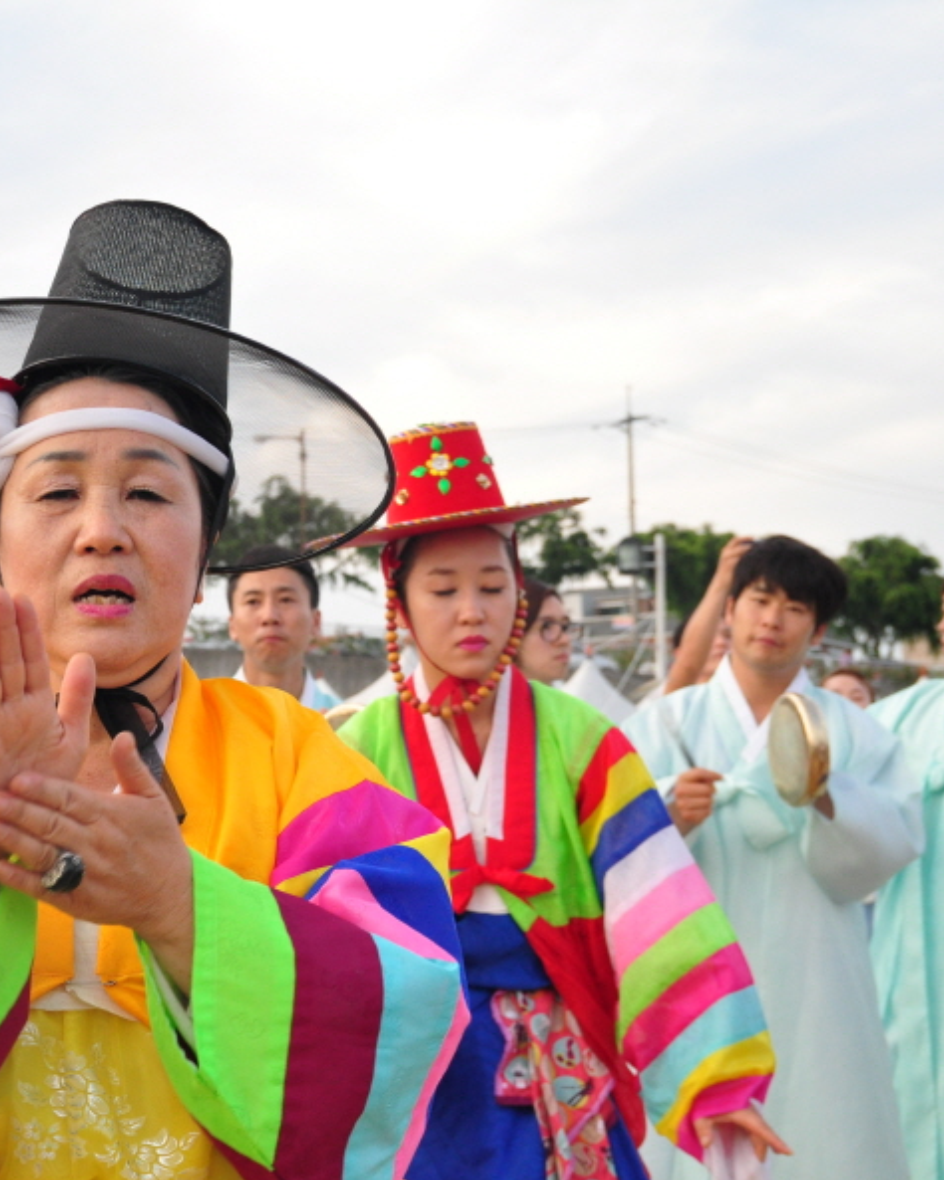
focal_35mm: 64
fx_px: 2236
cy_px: 592
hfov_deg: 23.2
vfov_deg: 29.6
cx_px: 82
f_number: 6.3
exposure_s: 1/160
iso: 800
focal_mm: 30
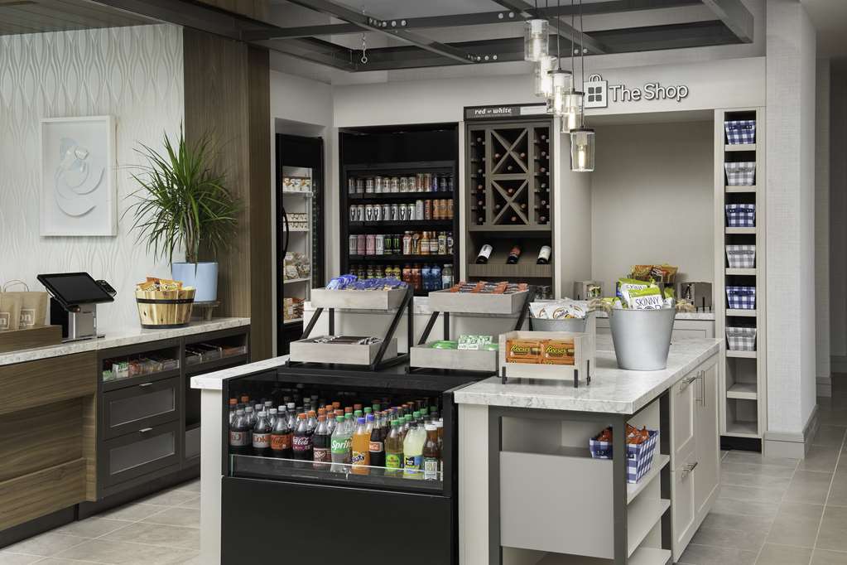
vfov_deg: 28.1
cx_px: 424
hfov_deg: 41.1
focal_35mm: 48
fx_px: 1129
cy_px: 282
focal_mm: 48
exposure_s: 1/80
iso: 400
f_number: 11
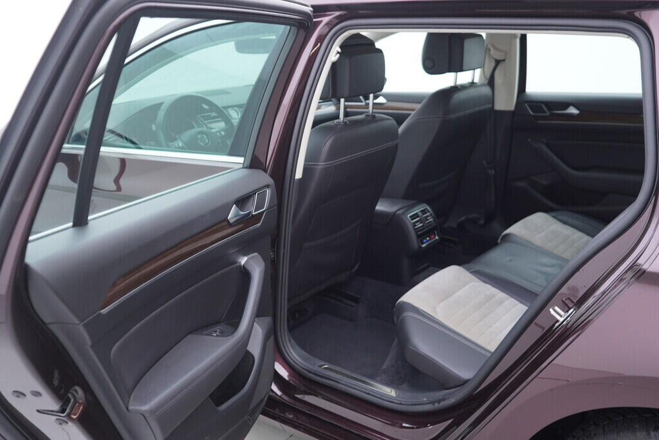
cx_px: 330
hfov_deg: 53.1
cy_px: 220
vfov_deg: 36.9
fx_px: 659
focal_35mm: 36
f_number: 2.8
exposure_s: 1/40
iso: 160
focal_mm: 24
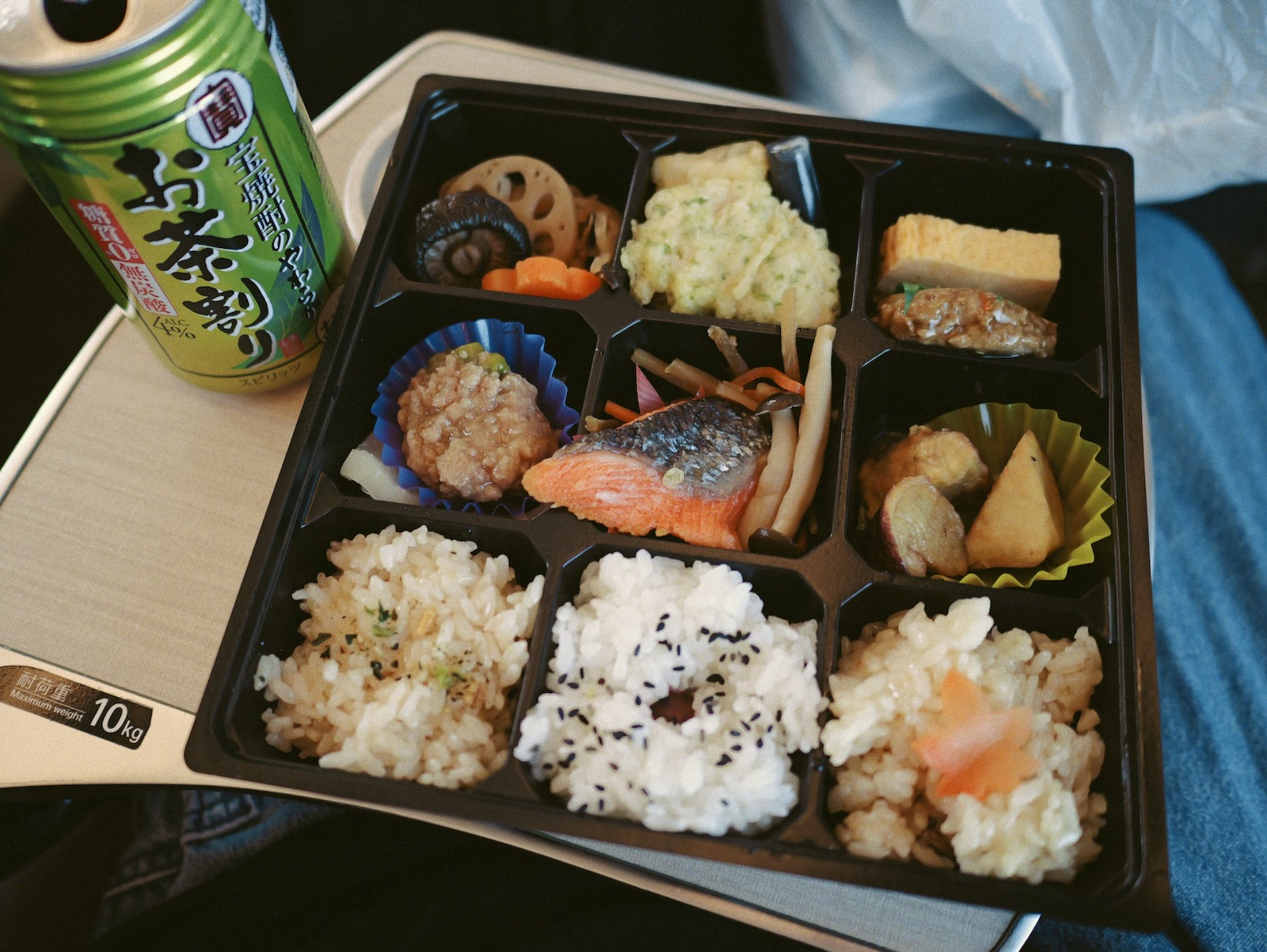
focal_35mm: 30
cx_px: 634
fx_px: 1099
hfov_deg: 59.9
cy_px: 476
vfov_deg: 46.8
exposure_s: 1/100
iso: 100
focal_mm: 15
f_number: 1.7
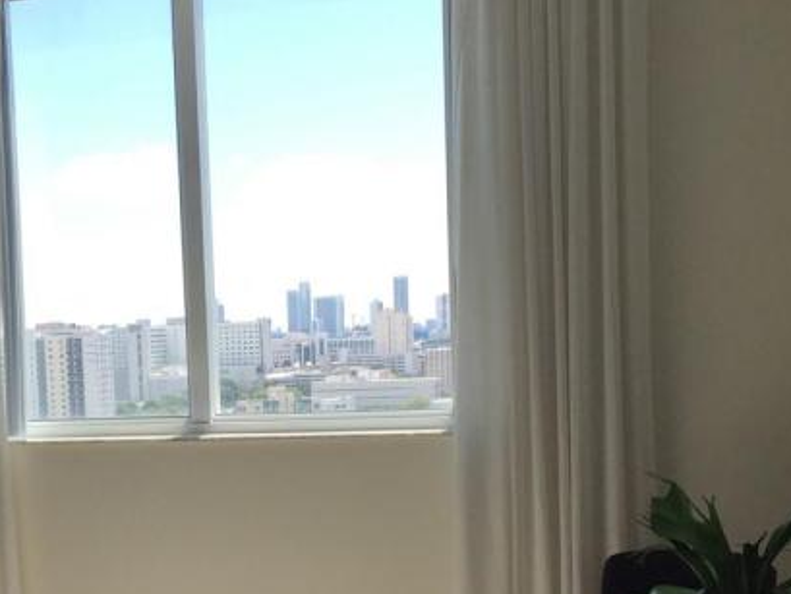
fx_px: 1554
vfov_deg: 21.3
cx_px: 151
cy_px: 509
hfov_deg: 27.9
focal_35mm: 68
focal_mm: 4.15
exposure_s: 1/706
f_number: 2.2
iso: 32
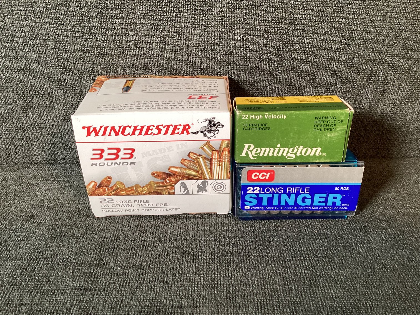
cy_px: 158
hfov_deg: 58.3
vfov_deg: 45.4
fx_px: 376
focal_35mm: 31
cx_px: 210
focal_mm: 3.3
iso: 125
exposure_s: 1/50
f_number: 2.4
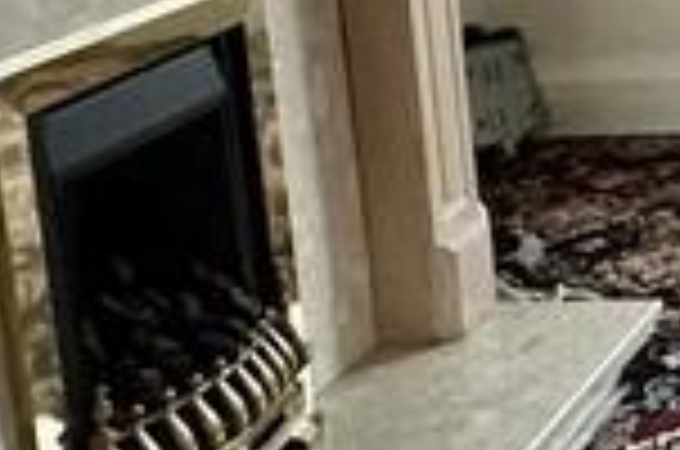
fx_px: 1866
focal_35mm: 99
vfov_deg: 13.3
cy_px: -108
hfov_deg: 16.0
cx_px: 1365
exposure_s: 1/60
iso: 800
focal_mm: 2.22
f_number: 2.2
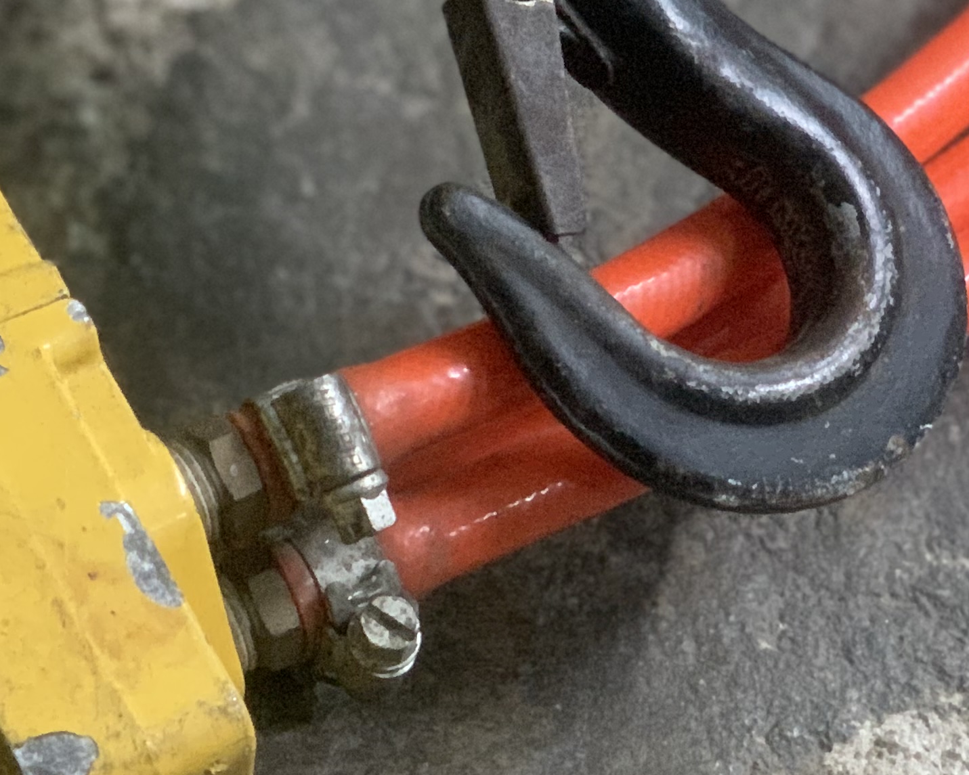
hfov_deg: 13.2
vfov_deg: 10.8
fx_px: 4101
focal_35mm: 143
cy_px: 363
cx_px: -108
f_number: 2.4
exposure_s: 1/25
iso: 640
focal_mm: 6
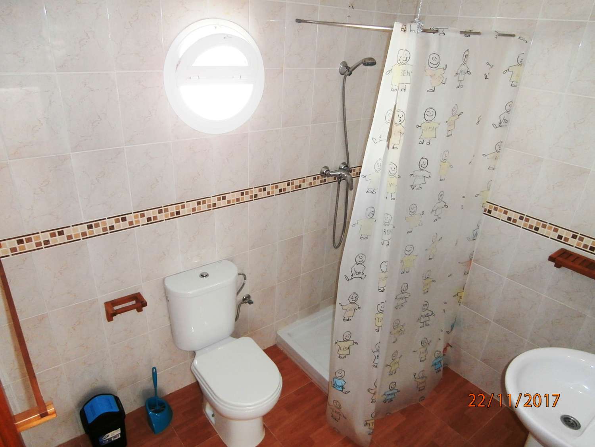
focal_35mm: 24
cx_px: 298
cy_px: 224
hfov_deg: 71.6
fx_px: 413
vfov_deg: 56.8
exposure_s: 1/30
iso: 200
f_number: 3
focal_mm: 4.2
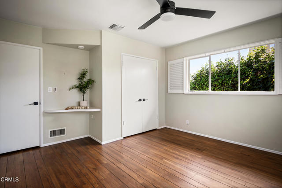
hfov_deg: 90.0
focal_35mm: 18
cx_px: 141
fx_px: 141
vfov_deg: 67.4
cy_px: 94
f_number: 10
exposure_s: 1/60
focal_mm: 18
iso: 200
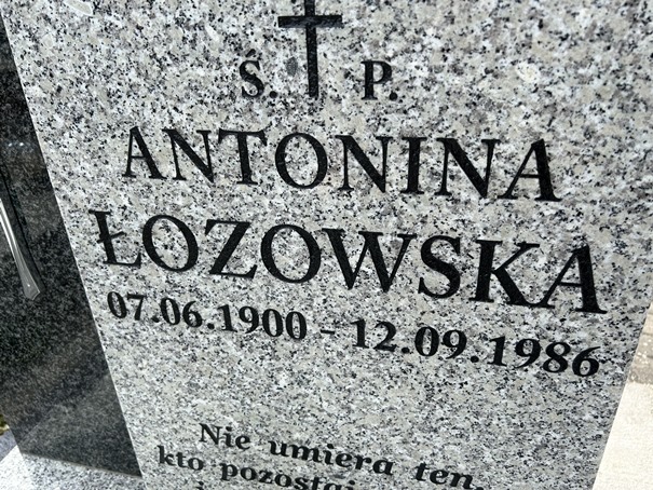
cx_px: 326
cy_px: 245
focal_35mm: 26
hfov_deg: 67.3
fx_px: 491
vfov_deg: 53.1
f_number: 1.5
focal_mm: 5.7
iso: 50
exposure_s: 1/1808
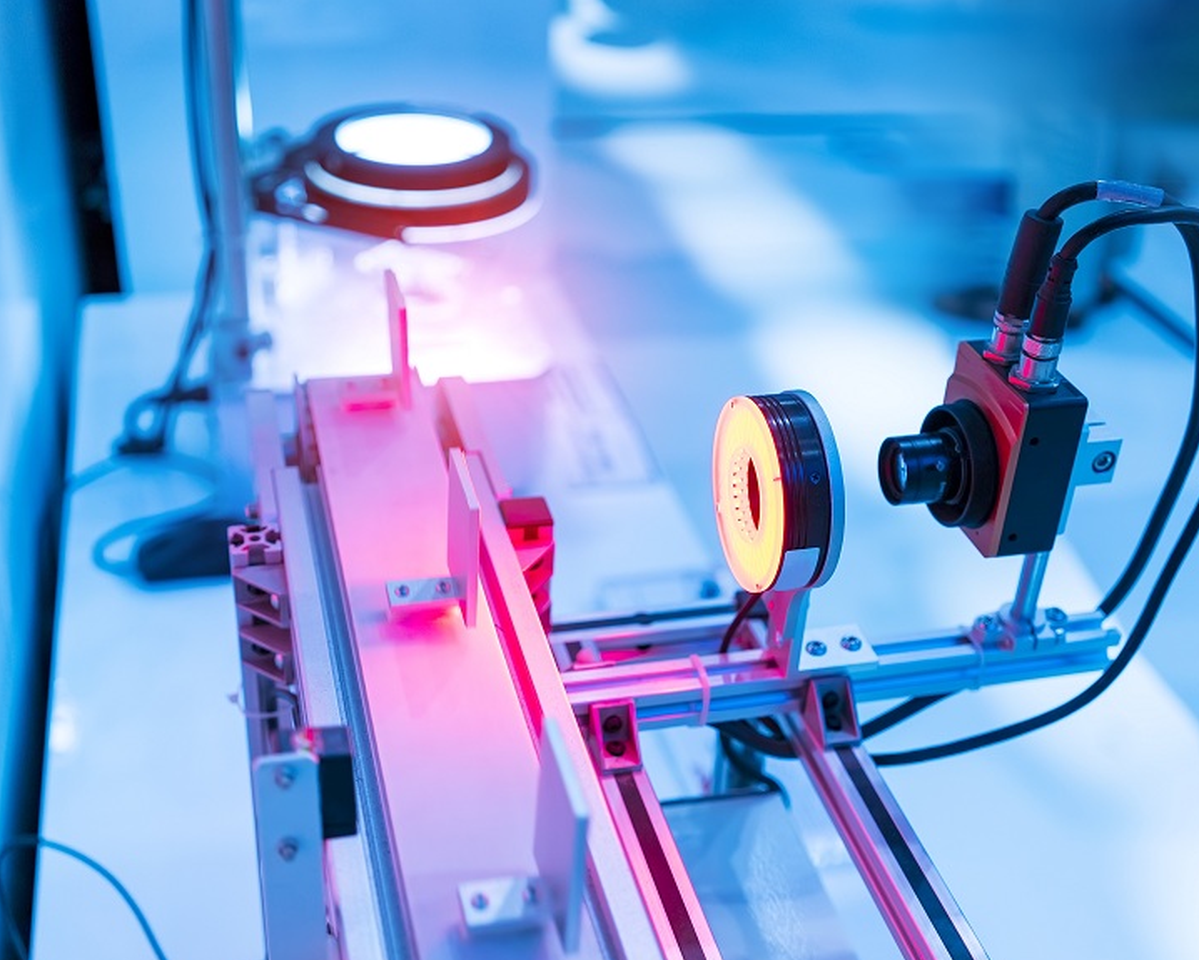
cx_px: 629
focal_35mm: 40
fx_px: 1420
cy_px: 483
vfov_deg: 37.4
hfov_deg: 45.8
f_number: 3.2
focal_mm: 35
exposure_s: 1/500
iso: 400
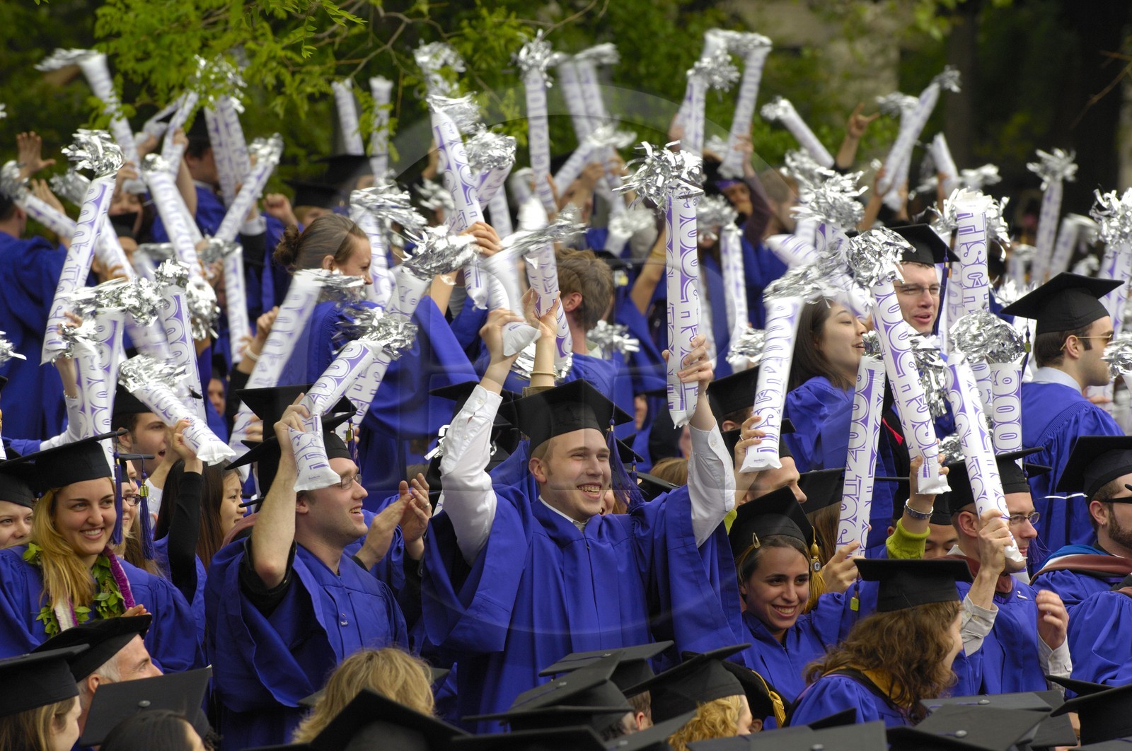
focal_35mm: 300
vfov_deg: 4.6
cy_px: 376
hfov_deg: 6.9
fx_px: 9420
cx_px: 566
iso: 200
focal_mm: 200
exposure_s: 1/200
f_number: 6.7
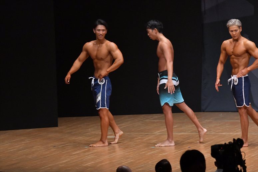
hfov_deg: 8.6
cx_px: 129
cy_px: 86
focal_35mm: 240
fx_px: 1719
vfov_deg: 5.7
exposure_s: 1/400
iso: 6400
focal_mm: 160
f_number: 5.6
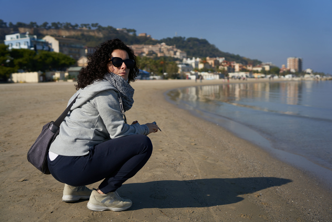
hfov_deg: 48.5
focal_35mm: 40
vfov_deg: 33.4
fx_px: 369
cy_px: 111
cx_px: 166
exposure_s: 1/6400
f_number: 3.2
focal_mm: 40
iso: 200
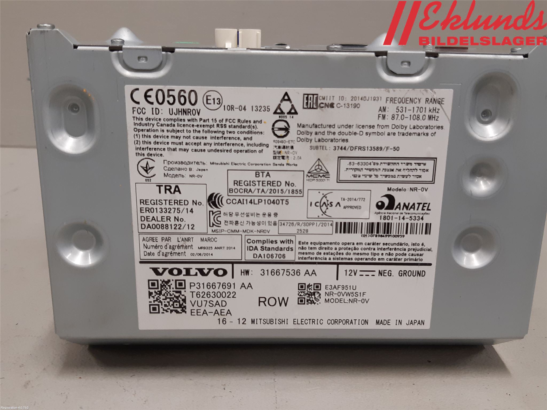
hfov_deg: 67.3
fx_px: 411
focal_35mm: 26
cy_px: 205
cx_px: 274
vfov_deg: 53.1
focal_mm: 3.93
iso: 125
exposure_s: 1/50
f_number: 1.7
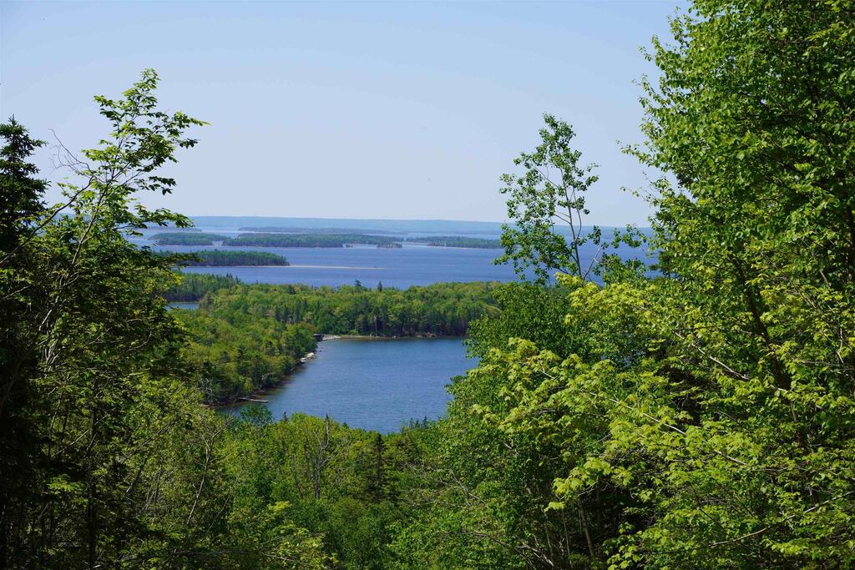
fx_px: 1781
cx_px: 428
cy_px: 285
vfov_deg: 18.2
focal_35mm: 75
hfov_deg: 27.0
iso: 100
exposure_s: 1/125
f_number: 11
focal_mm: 50
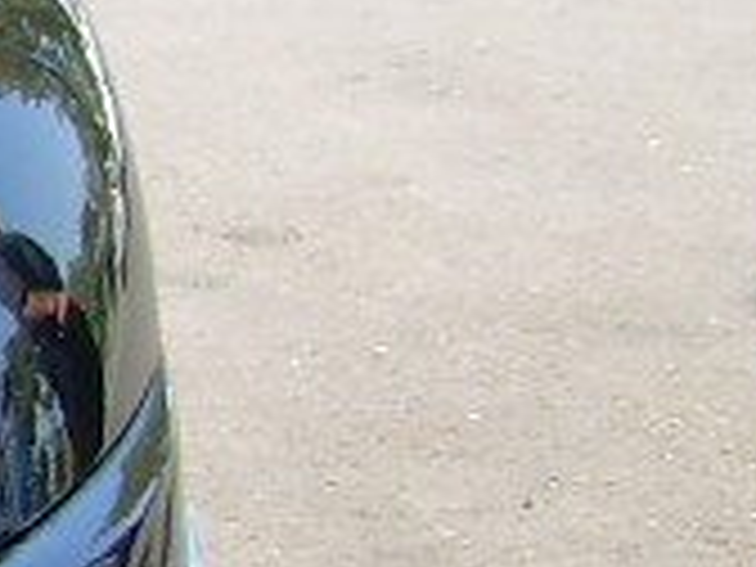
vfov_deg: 6.4
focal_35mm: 231
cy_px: 252
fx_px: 5045
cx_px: -1480
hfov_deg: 7.6
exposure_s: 1/115
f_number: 4.6
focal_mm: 6.3
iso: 50
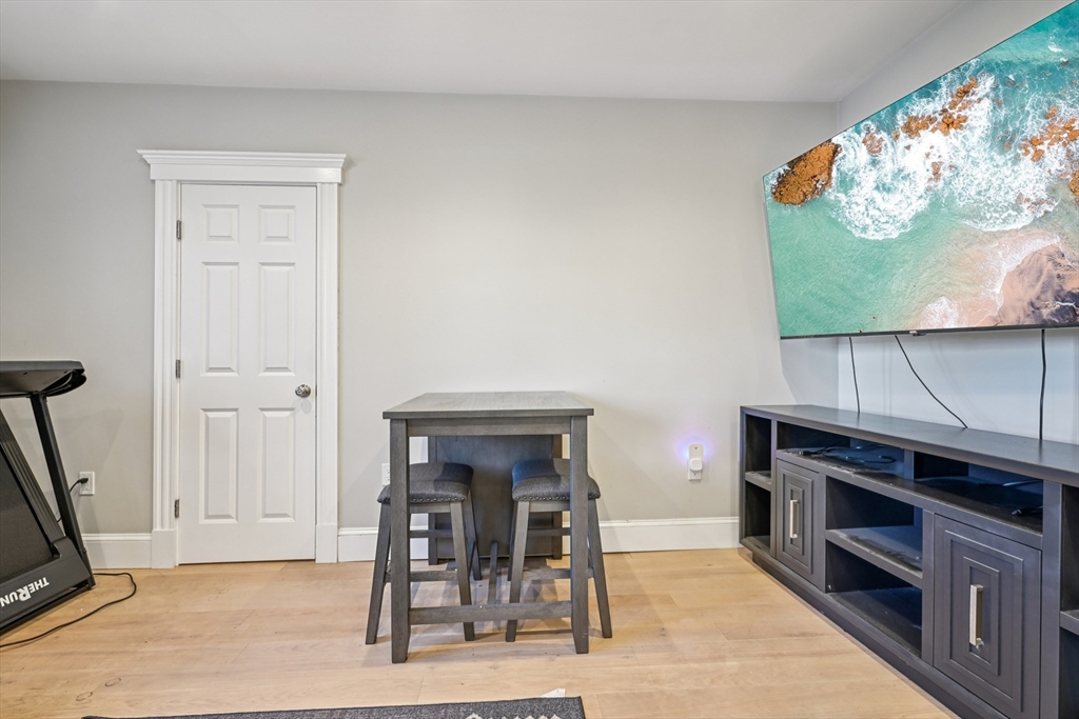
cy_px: 360
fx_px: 480
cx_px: 540
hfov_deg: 96.7
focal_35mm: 16
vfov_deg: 73.8
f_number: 8
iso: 400
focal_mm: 16
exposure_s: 1/5
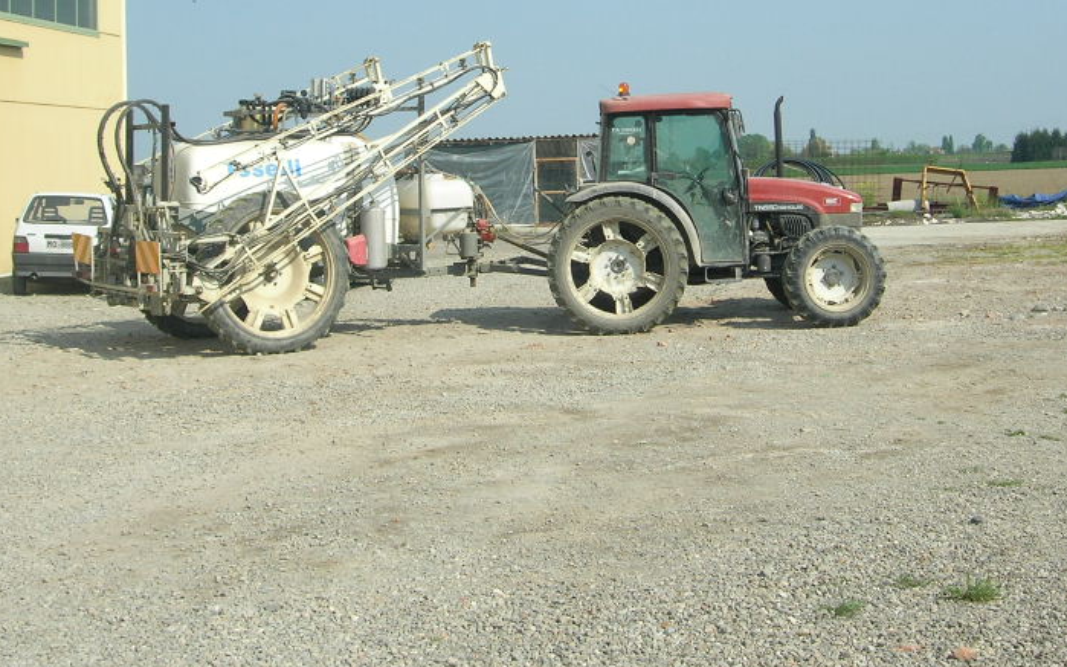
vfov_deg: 21.7
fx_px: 1716
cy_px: 121
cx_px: 571
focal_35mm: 59
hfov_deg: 34.5
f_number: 4.8
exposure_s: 1/557
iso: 64
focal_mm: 7.8
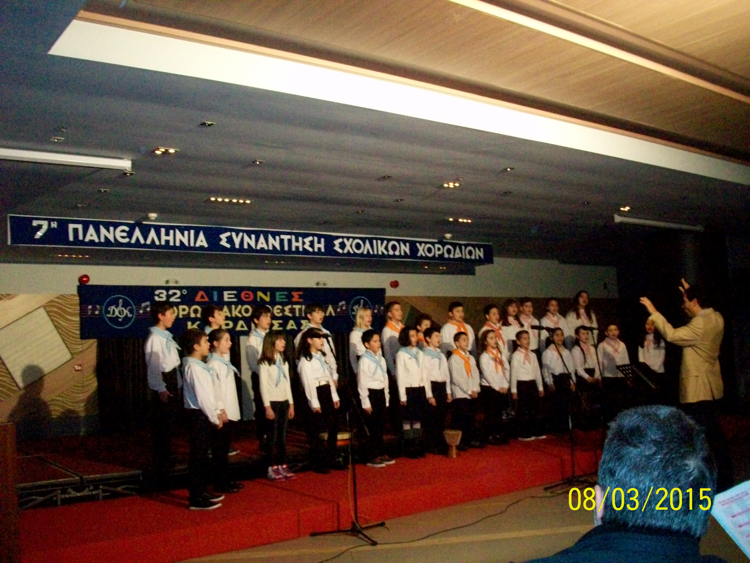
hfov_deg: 54.0
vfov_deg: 41.8
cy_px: 282
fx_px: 737
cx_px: 375
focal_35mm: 34
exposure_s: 1/60
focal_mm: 5.7
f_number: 2.8
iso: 640
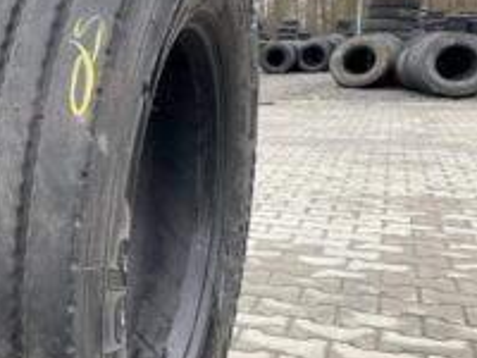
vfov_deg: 26.1
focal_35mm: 56
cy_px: 202
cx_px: 38
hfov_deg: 32.5
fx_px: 772
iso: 50
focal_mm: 4.25
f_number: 1.8
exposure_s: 1/122
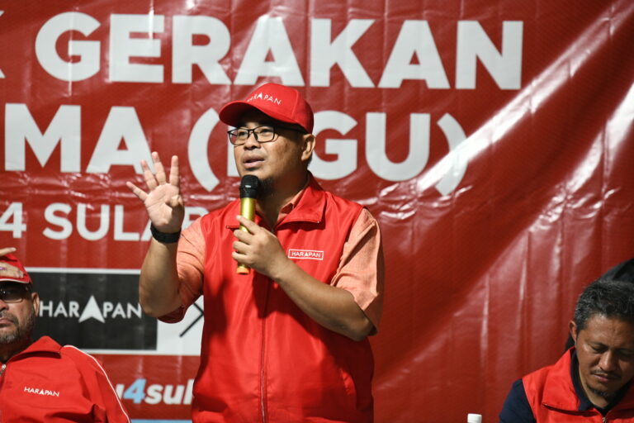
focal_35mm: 200
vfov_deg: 6.9
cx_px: 317
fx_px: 3522
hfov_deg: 10.3
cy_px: 212
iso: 3200
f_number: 4
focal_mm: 200
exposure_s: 1/60
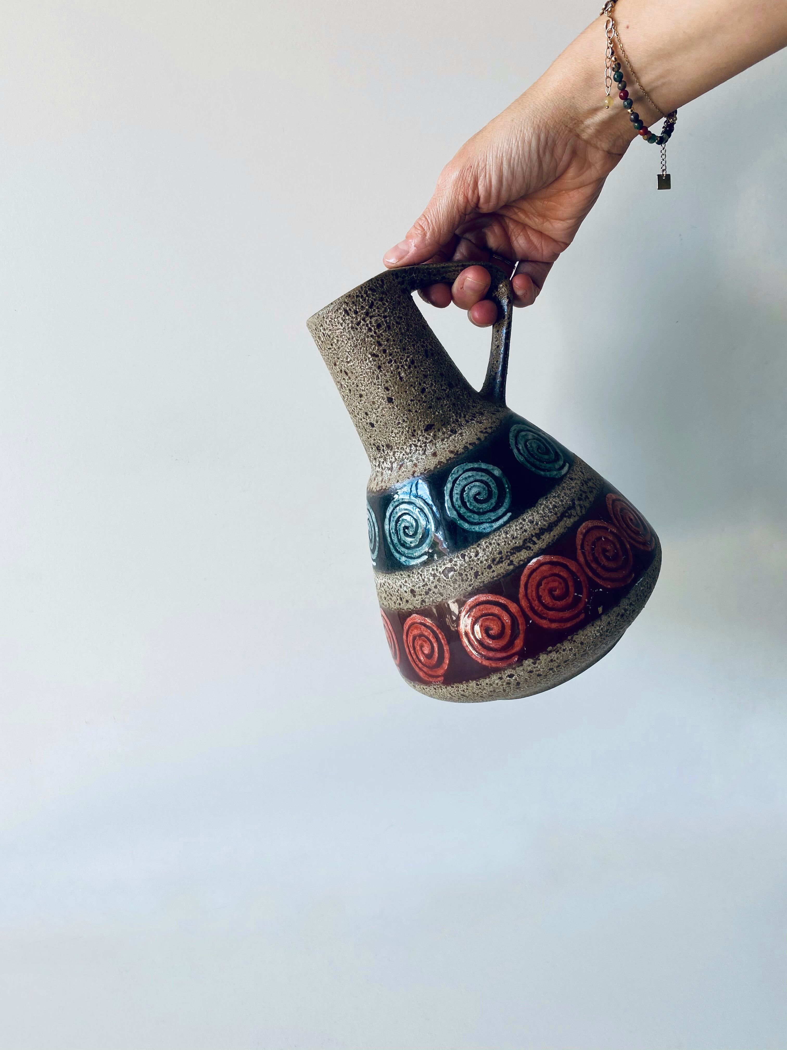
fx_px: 788
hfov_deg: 53.1
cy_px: 525
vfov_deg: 67.3
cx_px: 394
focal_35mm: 26
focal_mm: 4.25
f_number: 1.8
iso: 50
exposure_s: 1/121
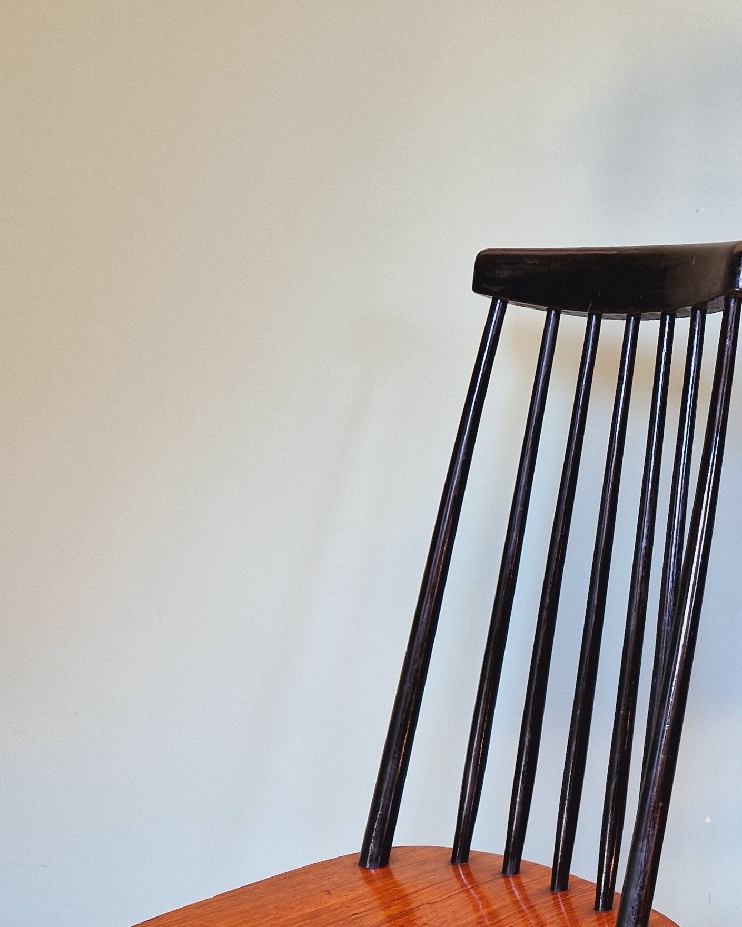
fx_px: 1400
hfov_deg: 27.6
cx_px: 774
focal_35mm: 51
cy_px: 916
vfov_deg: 33.7
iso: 160
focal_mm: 5.4
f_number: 1.8
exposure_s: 1/100
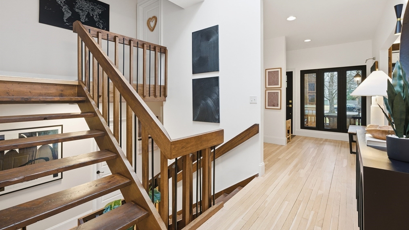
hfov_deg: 95.9
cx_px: 207
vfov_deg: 63.6
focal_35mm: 17
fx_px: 184
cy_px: 98
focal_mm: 16
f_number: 8
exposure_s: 1/80
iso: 800
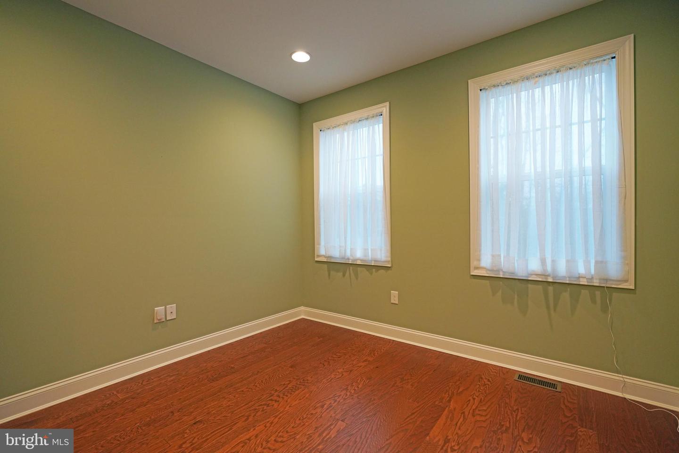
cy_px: 226
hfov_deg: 96.7
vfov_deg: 73.7
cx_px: 340
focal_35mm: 16
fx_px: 302
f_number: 4
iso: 1600
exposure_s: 1/160
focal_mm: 16
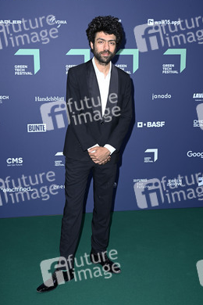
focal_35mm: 41
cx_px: 103
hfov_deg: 32.6
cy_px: 151
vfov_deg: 47.4
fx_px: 347
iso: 640
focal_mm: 40
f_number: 5
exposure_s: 1/250
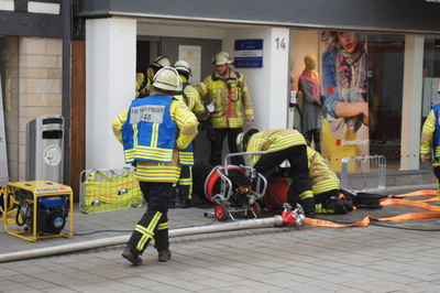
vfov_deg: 18.2
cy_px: 146
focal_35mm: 75
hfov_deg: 27.0
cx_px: 220
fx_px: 916
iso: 100
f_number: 4.5
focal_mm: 50
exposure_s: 1/80
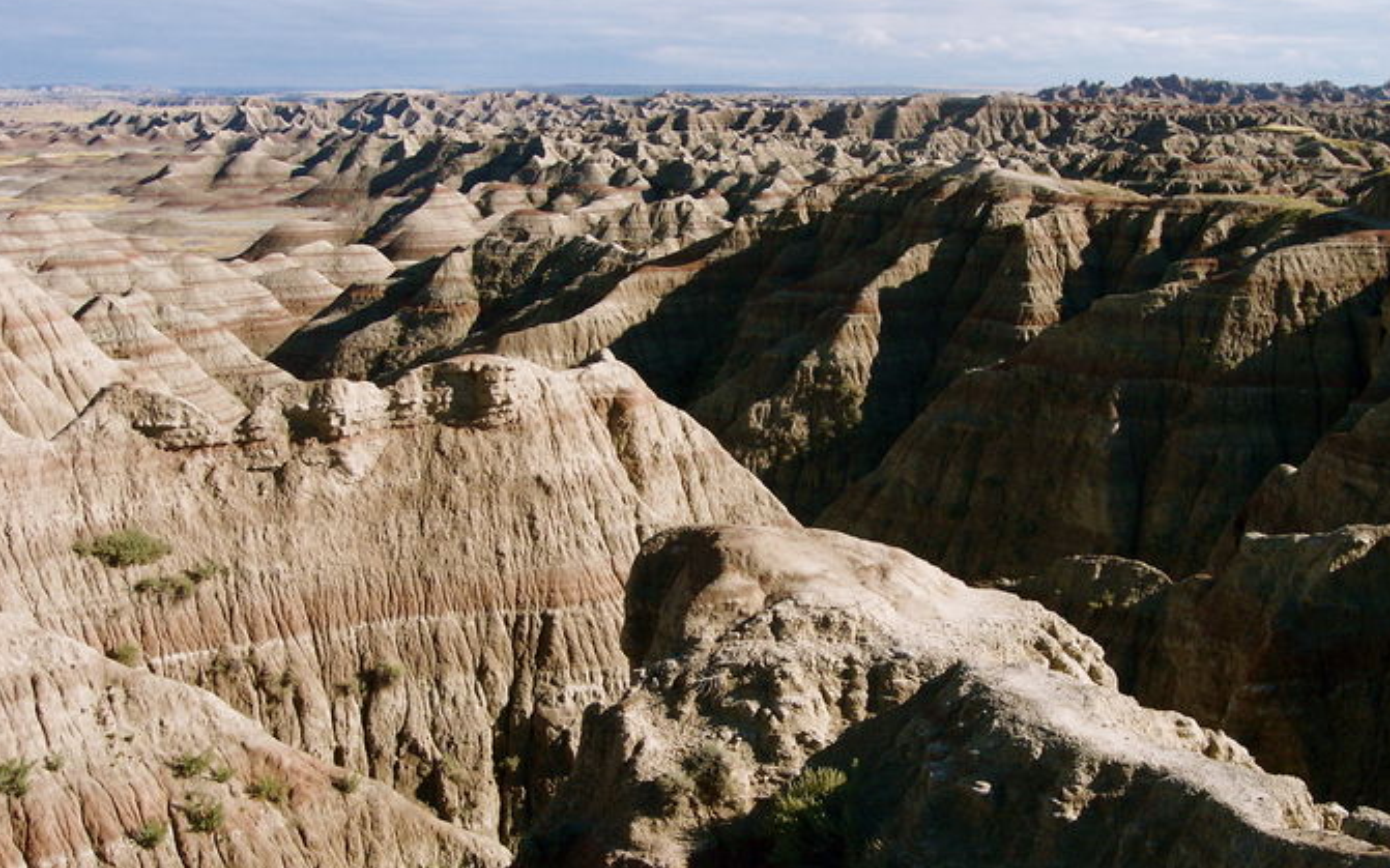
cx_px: 814
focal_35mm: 48
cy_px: 428
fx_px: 1818
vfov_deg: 26.9
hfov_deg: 41.7
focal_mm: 8
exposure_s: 1/500
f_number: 4.8
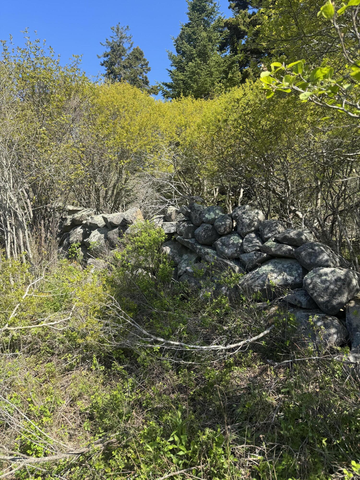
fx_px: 333
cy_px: 240
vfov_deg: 71.6
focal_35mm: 24
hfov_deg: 56.8
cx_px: 180
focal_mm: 6.76
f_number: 1.78
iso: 80
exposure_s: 1/1597
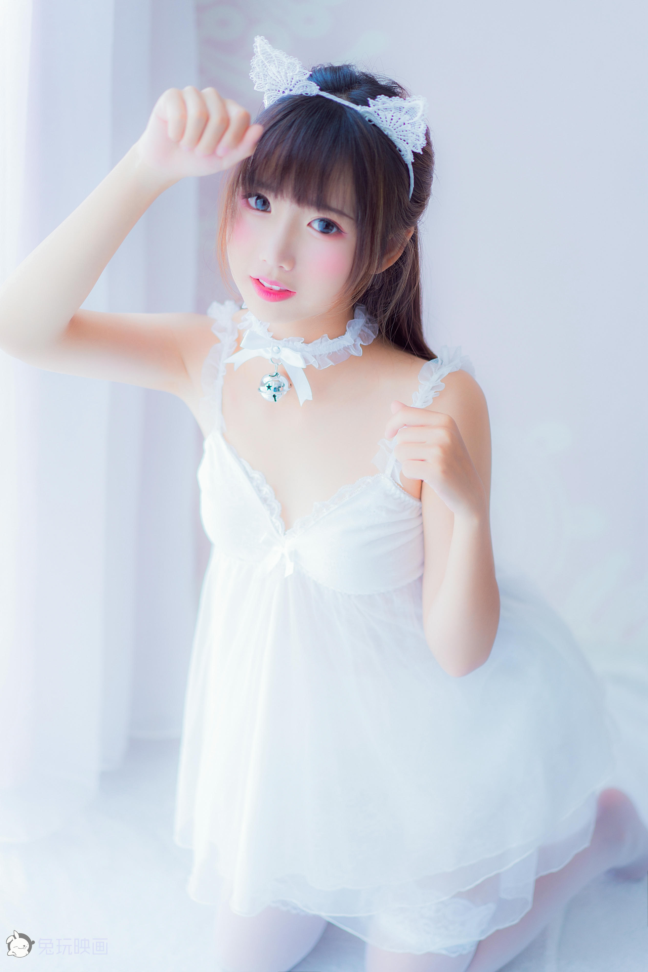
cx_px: 324
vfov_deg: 36.2
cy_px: 486
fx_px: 1484
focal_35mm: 55
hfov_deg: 24.6
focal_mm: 55
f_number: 1.8
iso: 200
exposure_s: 1/100
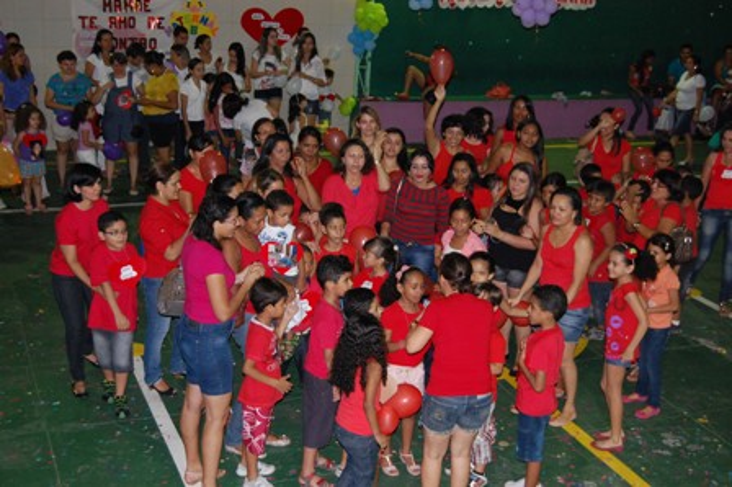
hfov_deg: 37.9
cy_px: 244
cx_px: 366
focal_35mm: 52
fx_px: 1067
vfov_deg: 25.7
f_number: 4.8
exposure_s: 1/60
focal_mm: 35
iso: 1000
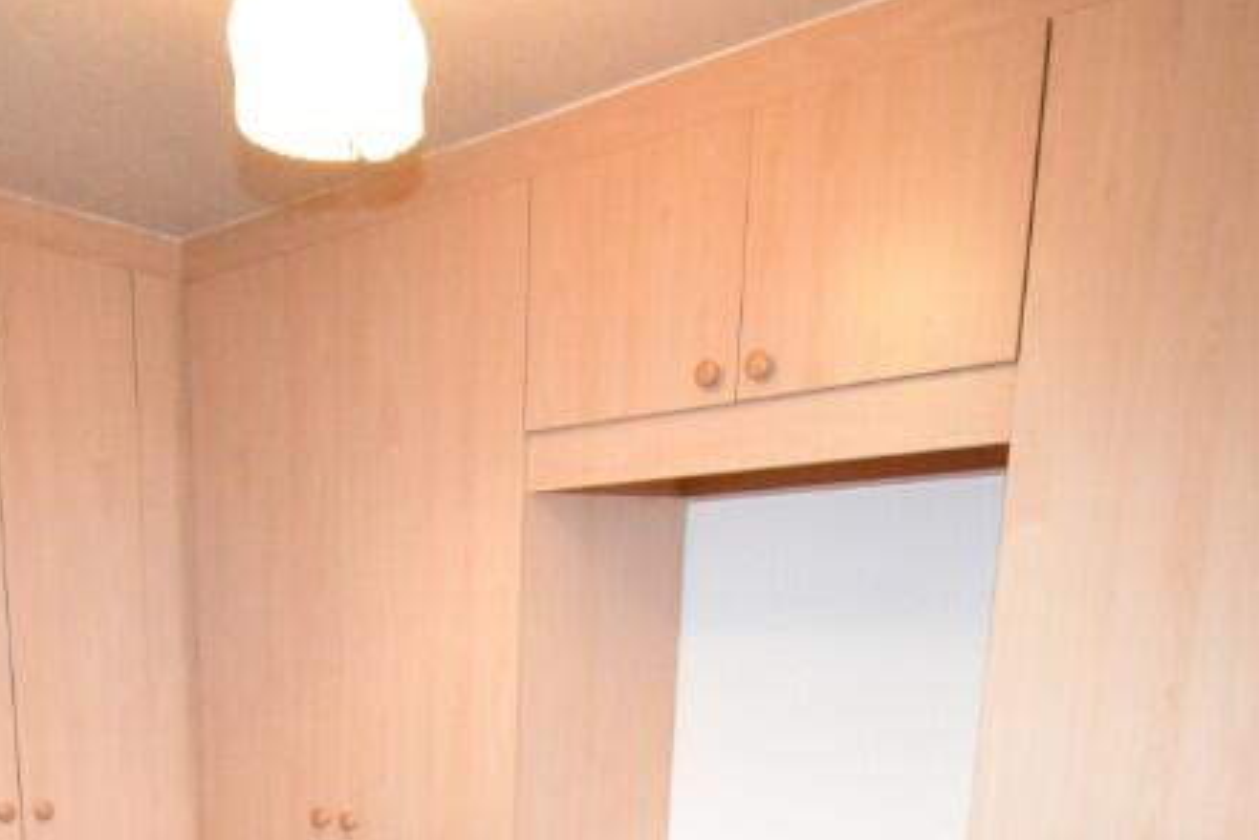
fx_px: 1224
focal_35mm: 35
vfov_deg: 32.3
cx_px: 445
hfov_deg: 53.6
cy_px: 973
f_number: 4.5
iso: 6400
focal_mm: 10
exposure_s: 1/125
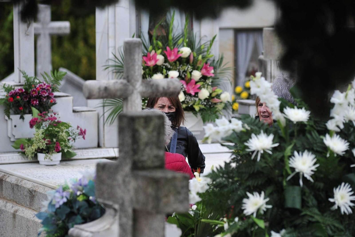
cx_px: 178
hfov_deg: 6.9
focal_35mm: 300
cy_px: 118
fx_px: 2957
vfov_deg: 4.6
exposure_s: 1/1600
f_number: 5
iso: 500
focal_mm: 300
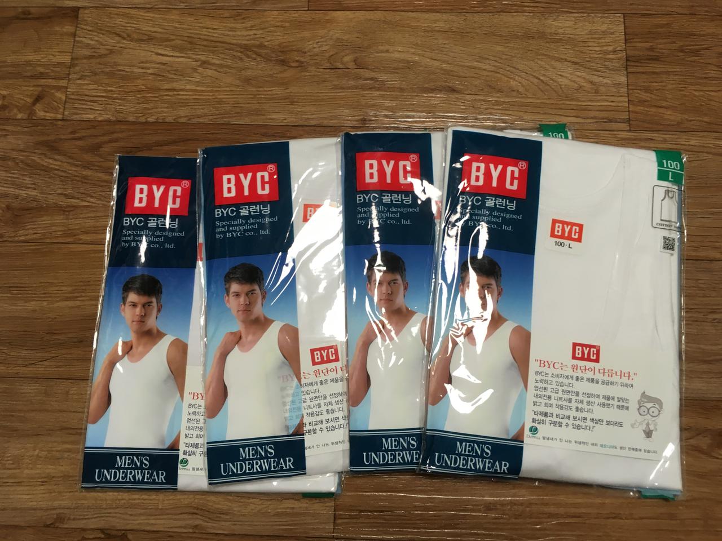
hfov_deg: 61.7
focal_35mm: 29
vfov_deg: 48.2
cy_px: 270
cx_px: 361
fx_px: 605
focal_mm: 4.15
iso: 64
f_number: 2.2
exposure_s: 1/30
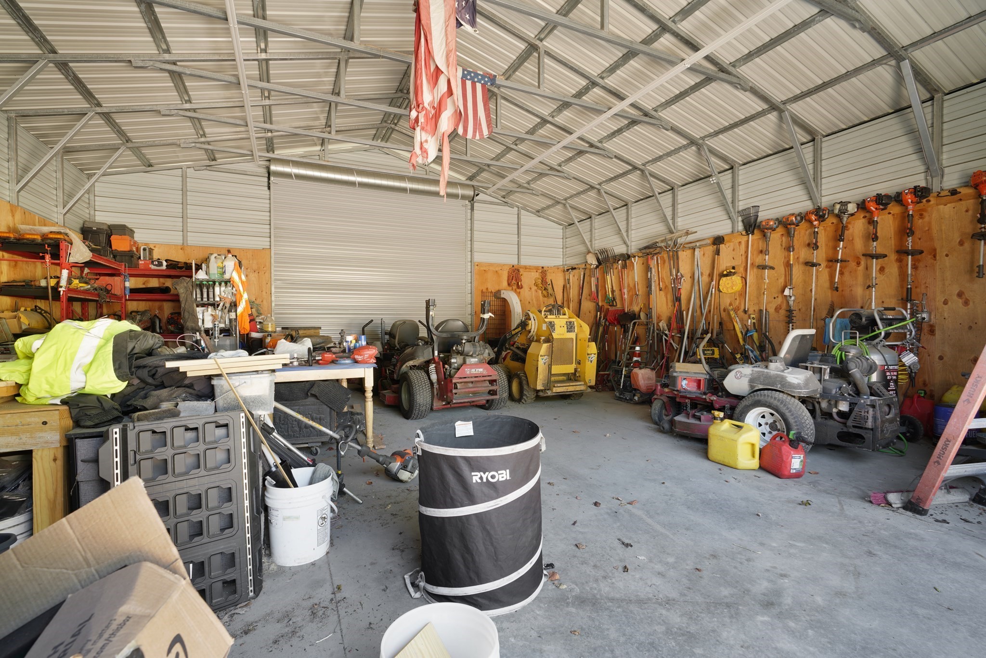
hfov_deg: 96.7
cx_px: 493
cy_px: 329
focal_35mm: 16
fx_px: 438
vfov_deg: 73.8
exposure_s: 2
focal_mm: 16
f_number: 8
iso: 100
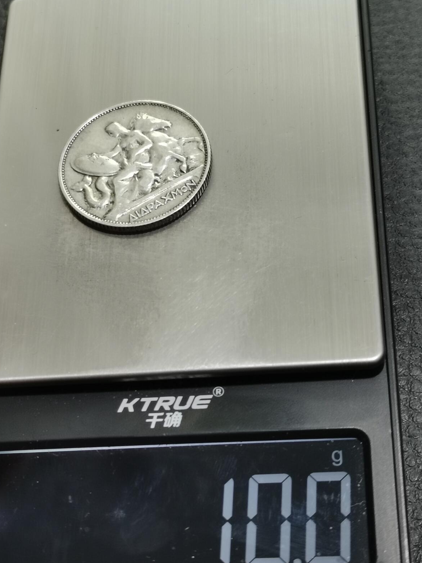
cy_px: 264
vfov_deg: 27.8
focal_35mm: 70
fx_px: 1138
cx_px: 191
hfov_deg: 21.0
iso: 80
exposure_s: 1/90
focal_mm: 5.58
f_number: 1.8
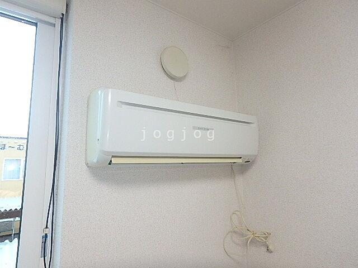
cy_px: 134
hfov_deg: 79.0
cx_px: 179
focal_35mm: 21
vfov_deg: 63.4
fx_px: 217
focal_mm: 3.7
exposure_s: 1/30
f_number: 3.5
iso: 320
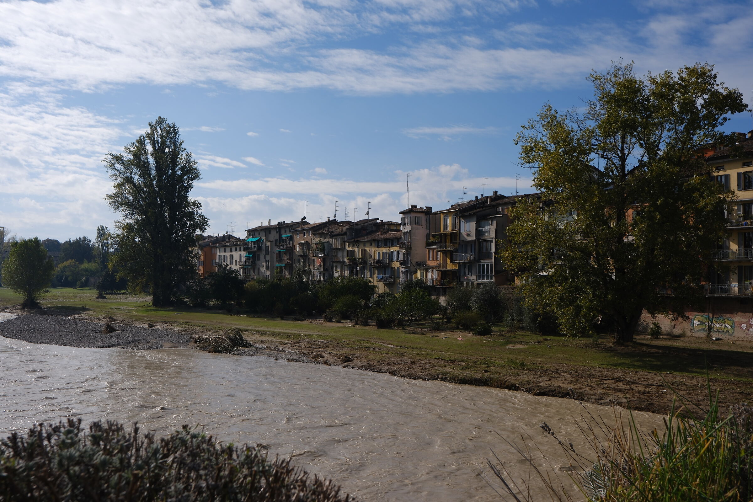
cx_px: 376
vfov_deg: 37.9
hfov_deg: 54.4
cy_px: 251
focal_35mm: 35
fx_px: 732
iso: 125
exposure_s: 1/600
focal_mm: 23
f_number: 9
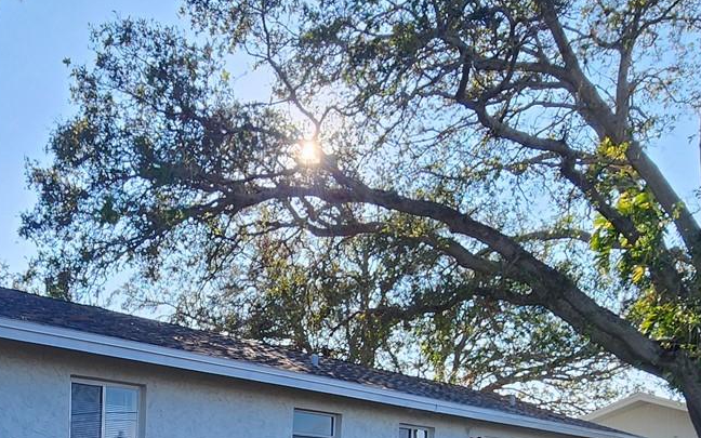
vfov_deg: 30.2
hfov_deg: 55.4
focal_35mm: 34
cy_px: 557
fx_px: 650
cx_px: 226
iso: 50
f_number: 2.2
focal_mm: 2.2
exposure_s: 1/686
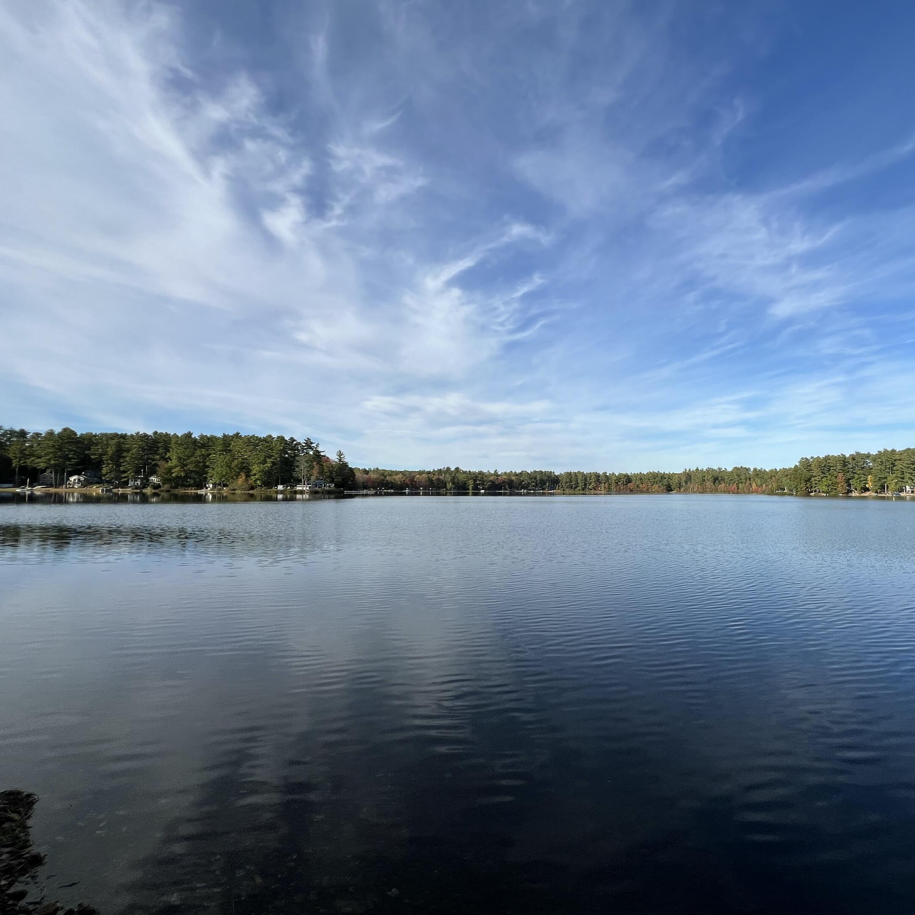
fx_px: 478
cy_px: 460
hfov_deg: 85.9
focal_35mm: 16
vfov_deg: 87.4
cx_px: 565
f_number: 1.8
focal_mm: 1.57
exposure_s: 1/1876
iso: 32
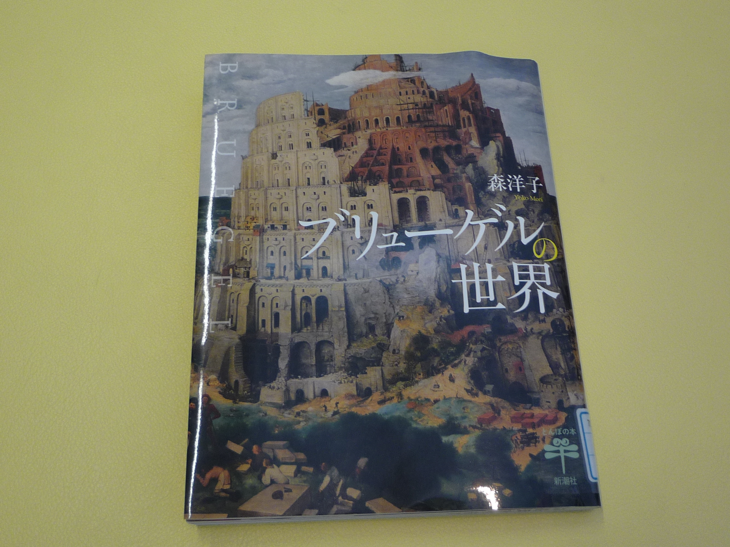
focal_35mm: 37
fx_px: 780
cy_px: 274
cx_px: 365
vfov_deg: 38.7
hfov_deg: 50.1
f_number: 2.8
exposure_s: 1/30
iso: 100
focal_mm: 4.4
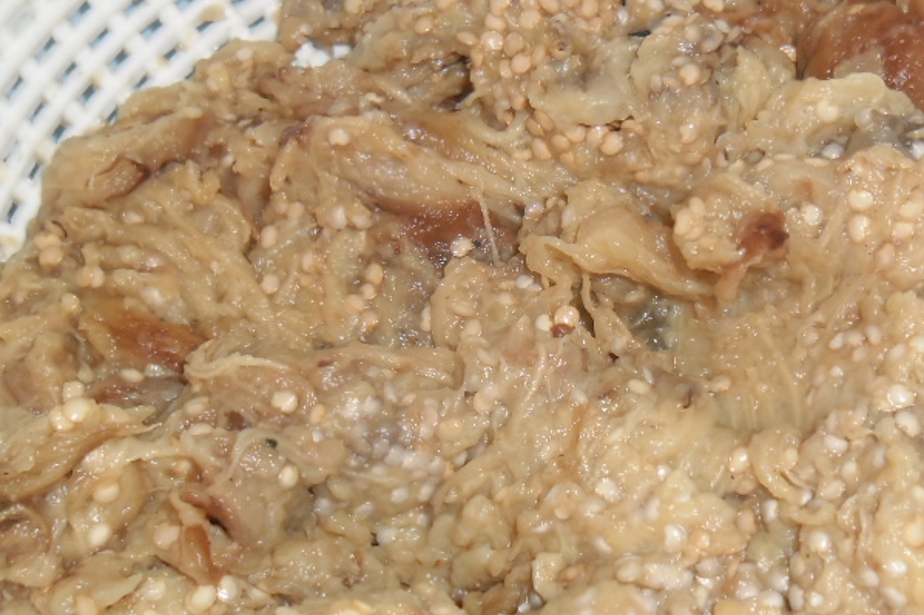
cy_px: 338
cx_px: 528
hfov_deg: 41.0
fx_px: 1232
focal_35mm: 48
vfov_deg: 28.0
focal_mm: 4.9
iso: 80
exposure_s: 1/45
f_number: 3.5
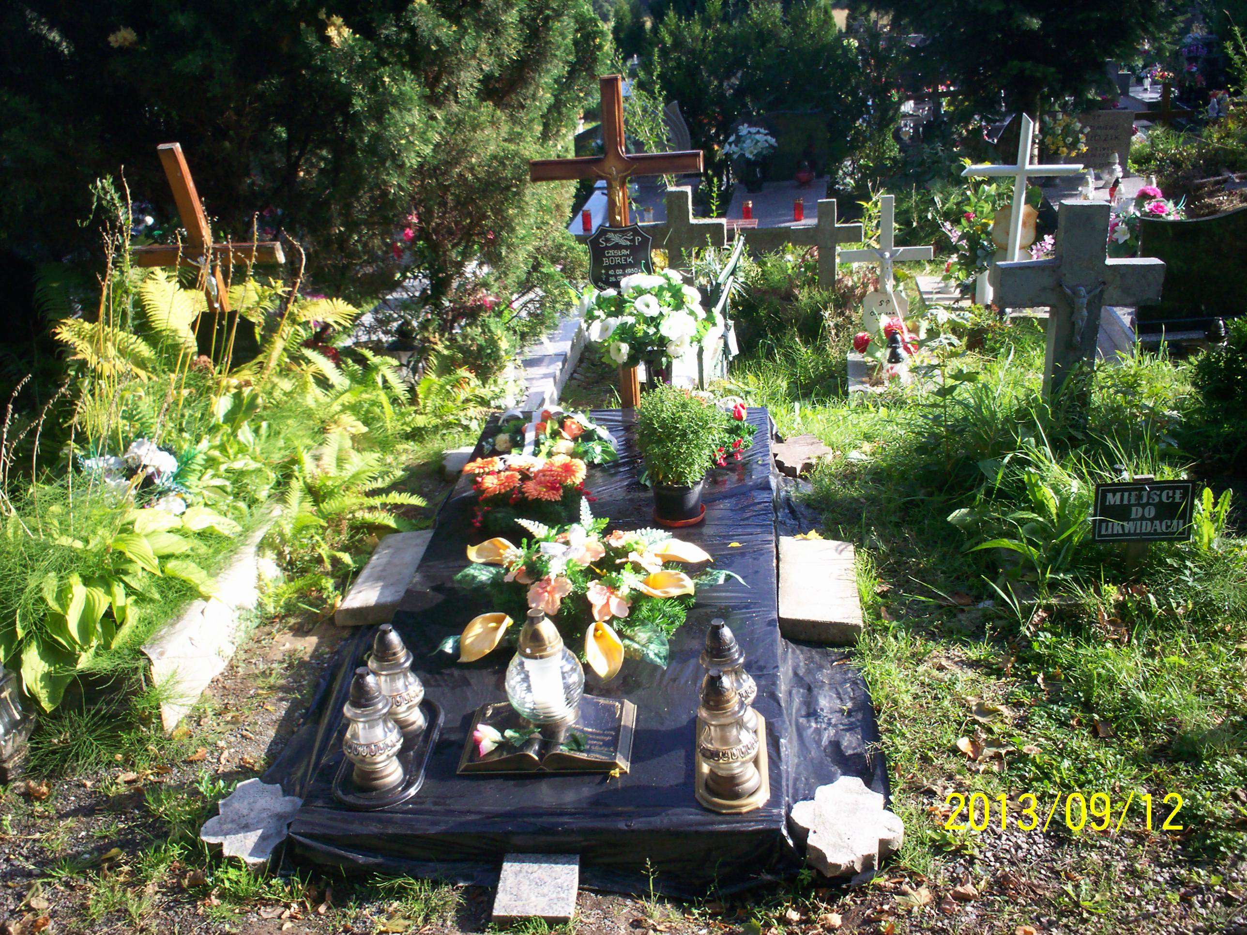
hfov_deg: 51.4
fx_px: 1297
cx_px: 624
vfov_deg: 39.7
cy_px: 468
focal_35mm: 36
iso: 100
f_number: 4.5
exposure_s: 1/136
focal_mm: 6
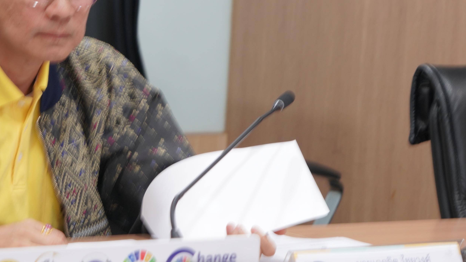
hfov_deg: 8.9
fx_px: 2990
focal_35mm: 242
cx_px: 167
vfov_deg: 5.0
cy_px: 127
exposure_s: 1/15
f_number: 6.3
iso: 800
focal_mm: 112
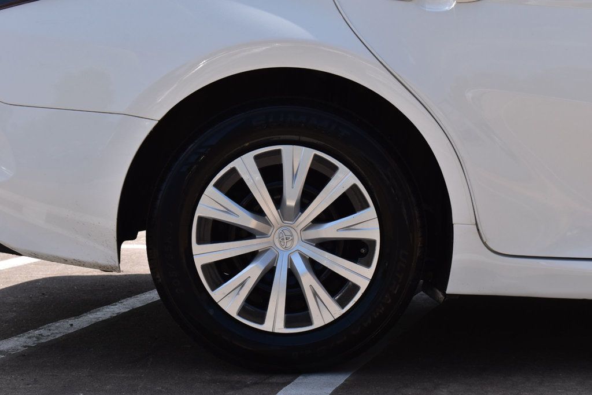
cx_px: 296
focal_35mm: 82
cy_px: 198
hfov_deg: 24.6
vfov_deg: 16.5
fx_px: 1356
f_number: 11
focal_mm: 55
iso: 400
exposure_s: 1/500
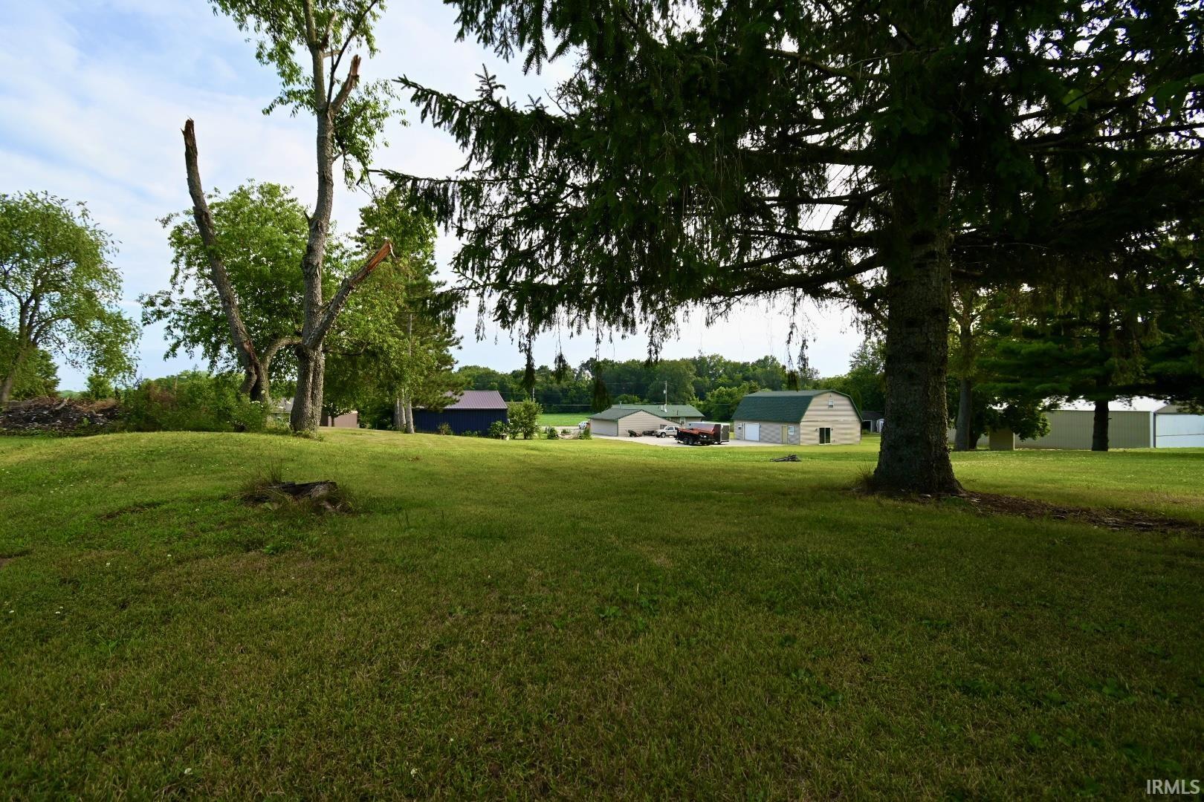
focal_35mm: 15
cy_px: 401
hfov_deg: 100.4
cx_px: 602
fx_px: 502
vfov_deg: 77.3
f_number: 5.6
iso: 125
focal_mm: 10
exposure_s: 1/250
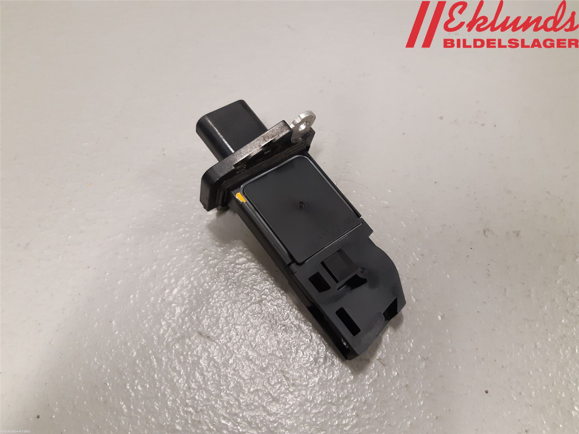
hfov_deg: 67.3
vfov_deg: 53.1
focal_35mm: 26
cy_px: 217
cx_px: 290
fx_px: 435
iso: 200
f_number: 1.7
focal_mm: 3.93
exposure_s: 1/50
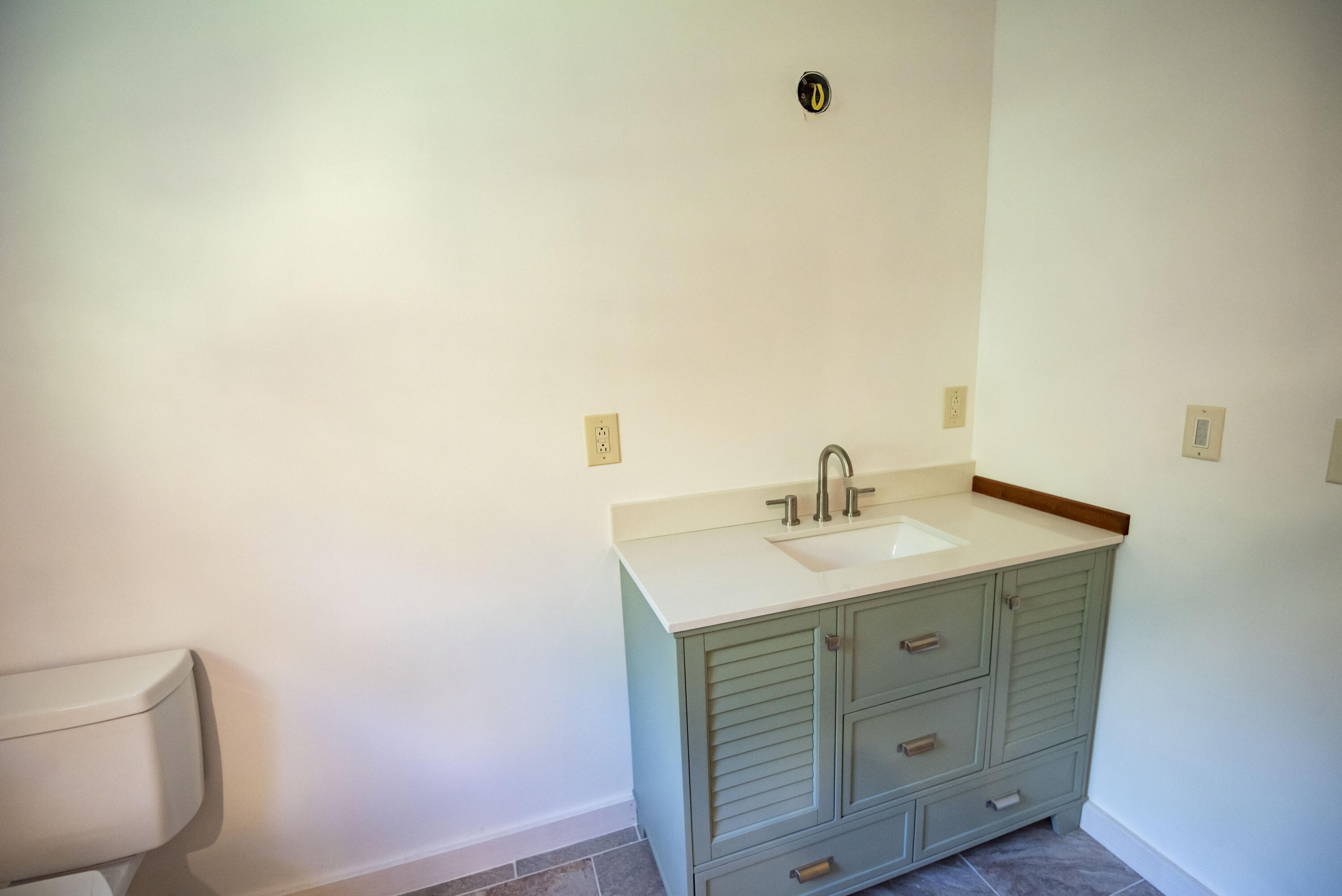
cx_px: 671
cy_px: 448
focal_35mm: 15
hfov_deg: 100.4
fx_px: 559
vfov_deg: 77.4
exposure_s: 1/160
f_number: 2.8
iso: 1250
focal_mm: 15
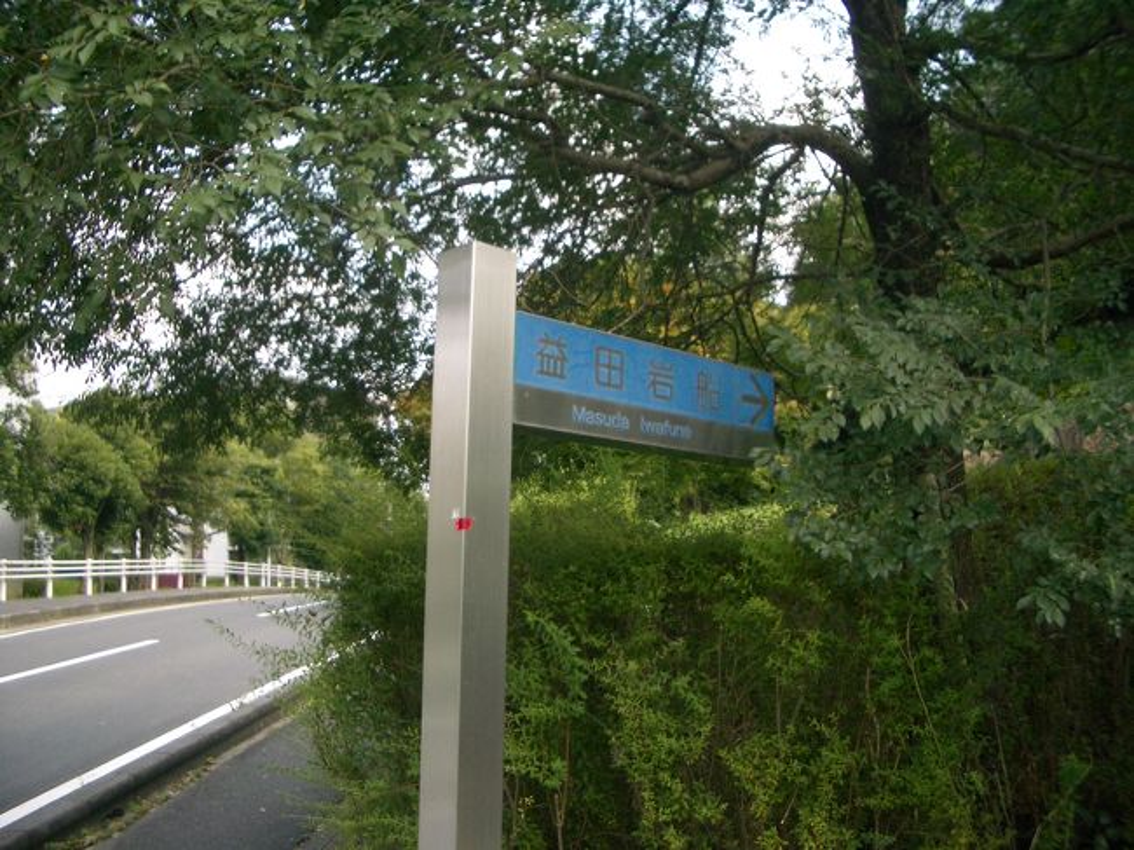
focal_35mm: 35
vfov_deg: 40.7
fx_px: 1146
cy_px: 425
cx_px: 567
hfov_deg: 52.6
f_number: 2.6
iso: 50
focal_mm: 5.8
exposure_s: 1/250
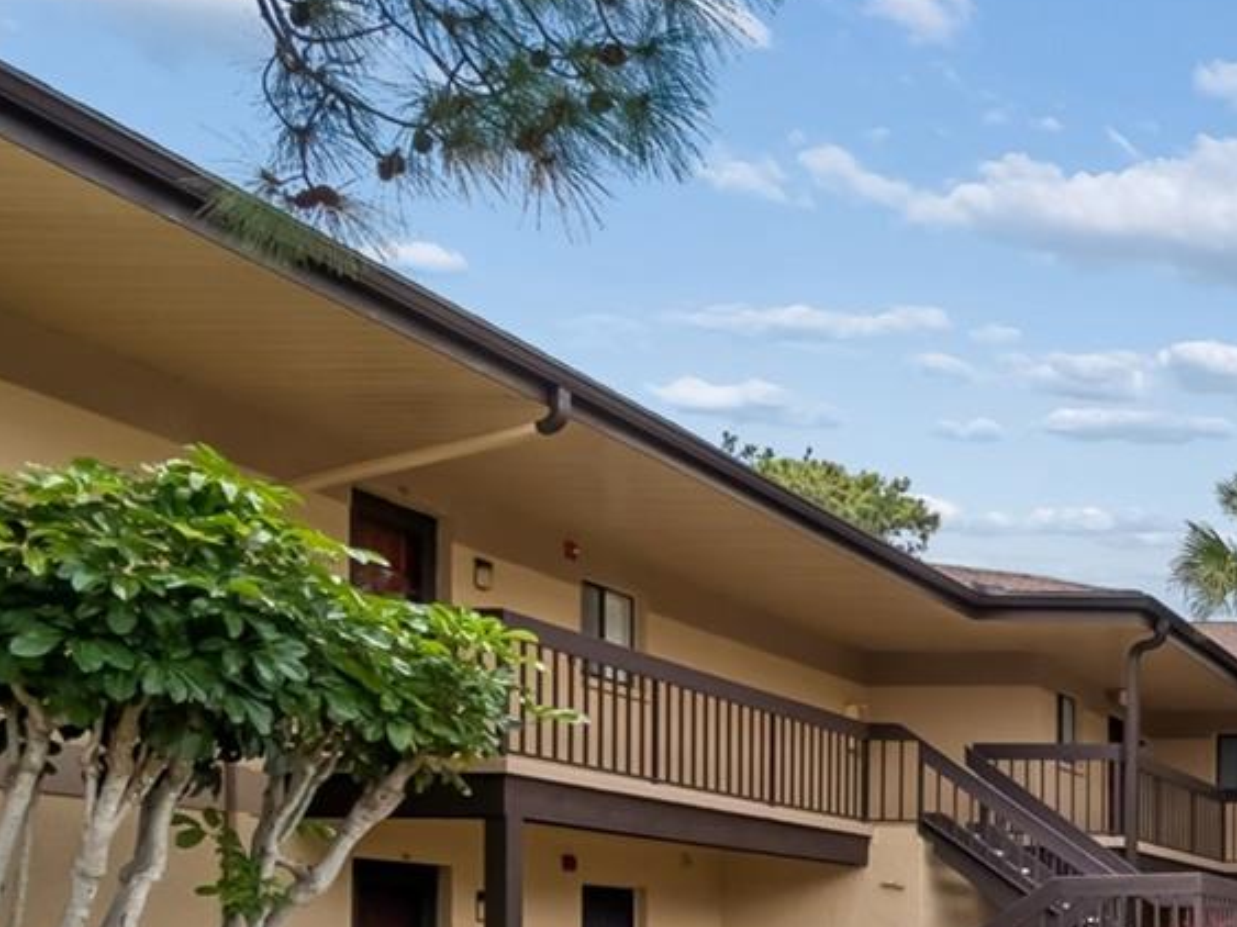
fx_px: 1465
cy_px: 927
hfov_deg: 32.7
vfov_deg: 32.3
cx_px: 1646
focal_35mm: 41
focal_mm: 10
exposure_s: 1/125
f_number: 7.1
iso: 100
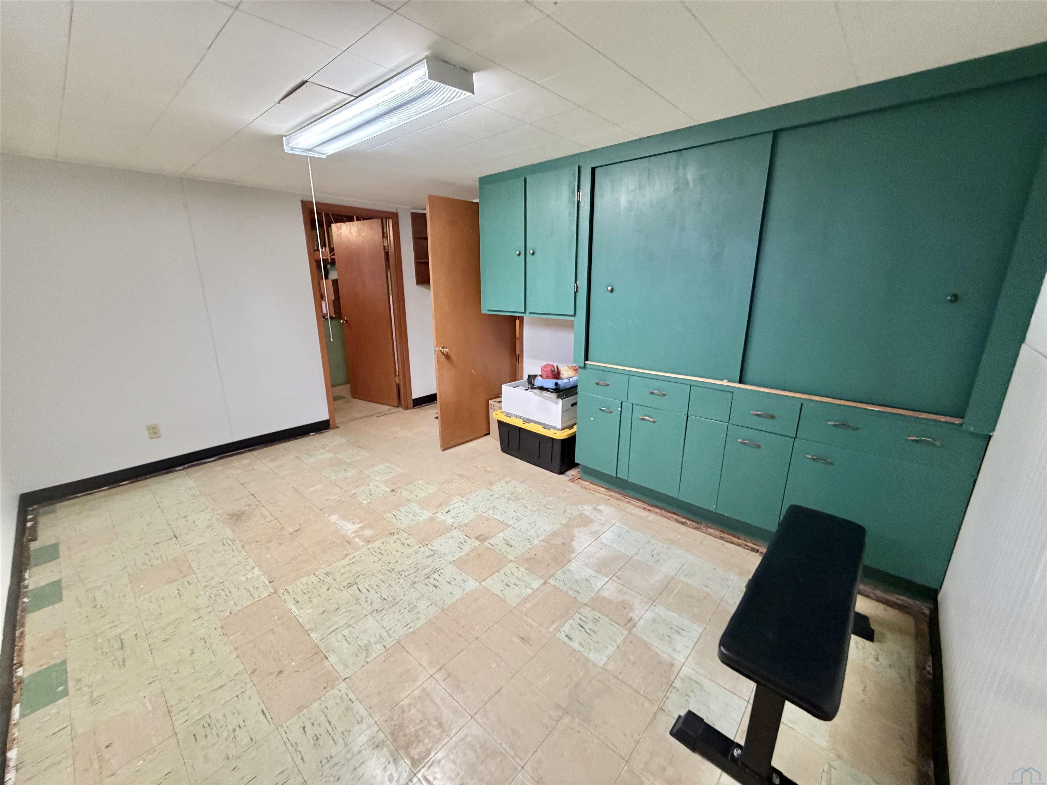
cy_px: 392
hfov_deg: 102.1
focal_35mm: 14
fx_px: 423
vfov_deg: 85.7
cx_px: 524
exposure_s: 1/60
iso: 400
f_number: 2.2
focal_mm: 2.22
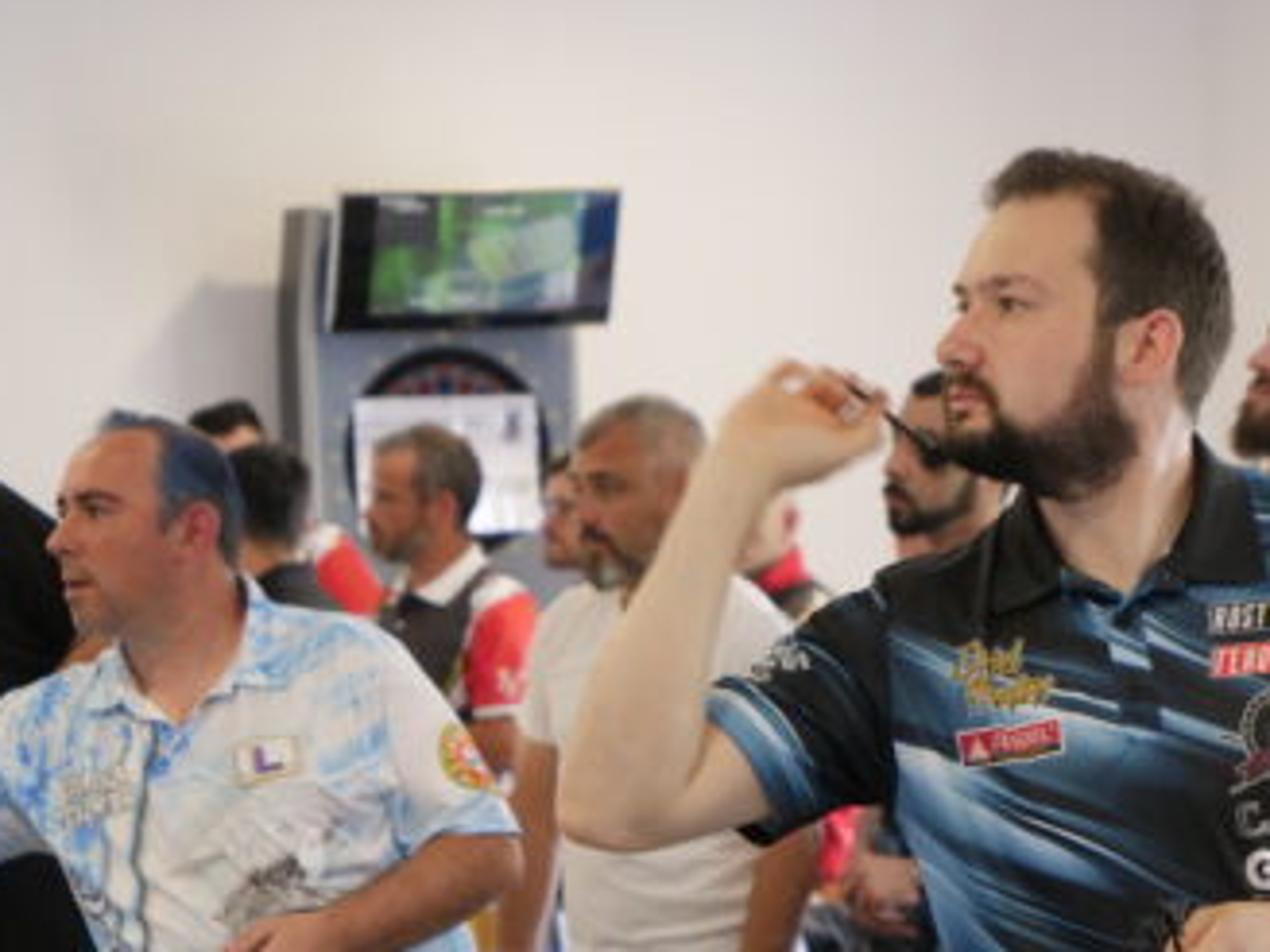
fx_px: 6420
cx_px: 813
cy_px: 642
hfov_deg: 11.3
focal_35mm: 175
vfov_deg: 8.5
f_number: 4
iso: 1600
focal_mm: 56
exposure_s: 1/80
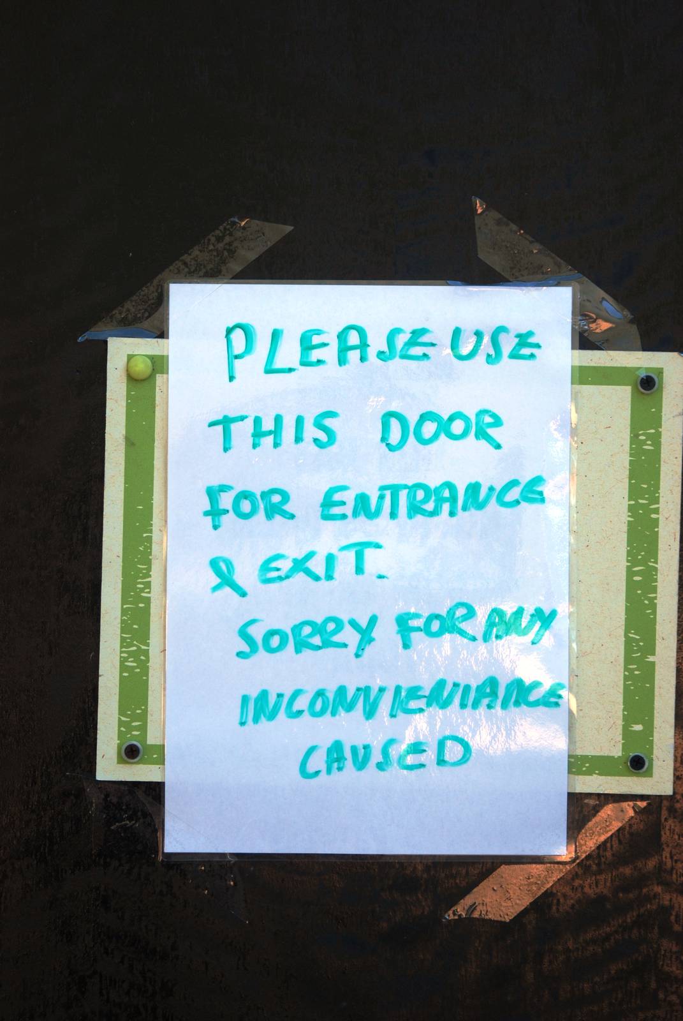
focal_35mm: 129
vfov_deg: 15.9
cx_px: 342
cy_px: 510
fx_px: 3661
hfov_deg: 10.7
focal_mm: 86
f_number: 4
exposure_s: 1/250
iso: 200
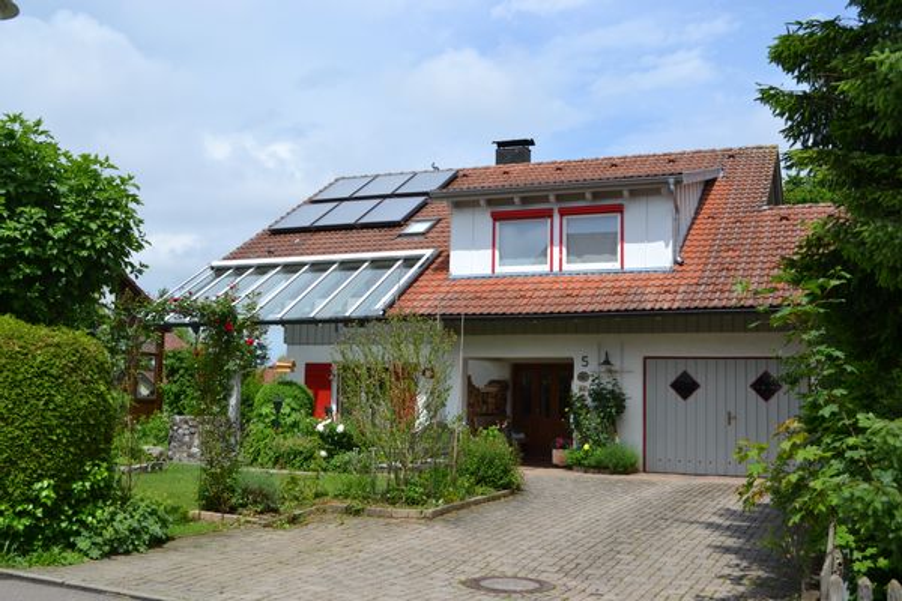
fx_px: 977
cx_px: 451
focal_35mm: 39
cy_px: 300
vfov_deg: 34.2
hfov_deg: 49.6
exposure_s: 1/250
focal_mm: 26
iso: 100
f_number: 8
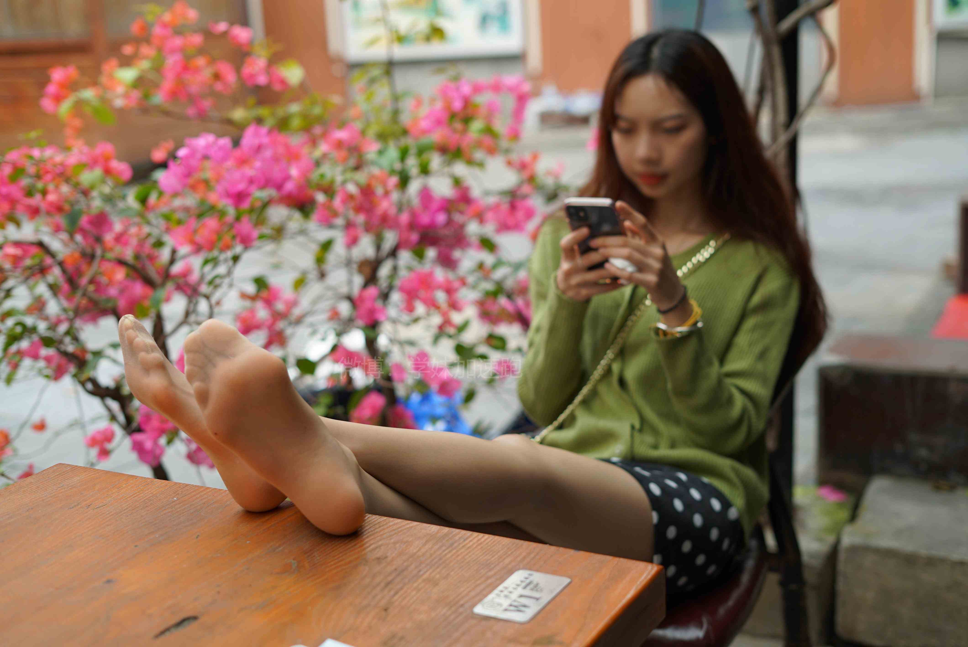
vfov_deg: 27.0
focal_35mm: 50
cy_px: 324
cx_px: 484
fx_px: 1345
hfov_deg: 39.6
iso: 100
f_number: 2.8
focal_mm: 50
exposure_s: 1/200
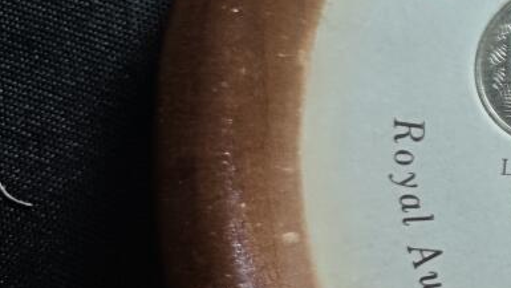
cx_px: 822
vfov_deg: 12.8
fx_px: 1288
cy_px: 154
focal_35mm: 95
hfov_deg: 19.0
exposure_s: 1/58.6
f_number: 1.6
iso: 100
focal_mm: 5.84
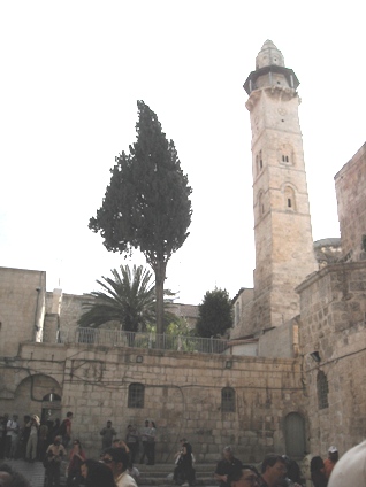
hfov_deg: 40.7
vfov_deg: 52.6
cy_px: 244
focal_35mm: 35
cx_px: 183
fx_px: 493
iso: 64
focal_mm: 5.7
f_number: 5.6
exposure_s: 1/1138
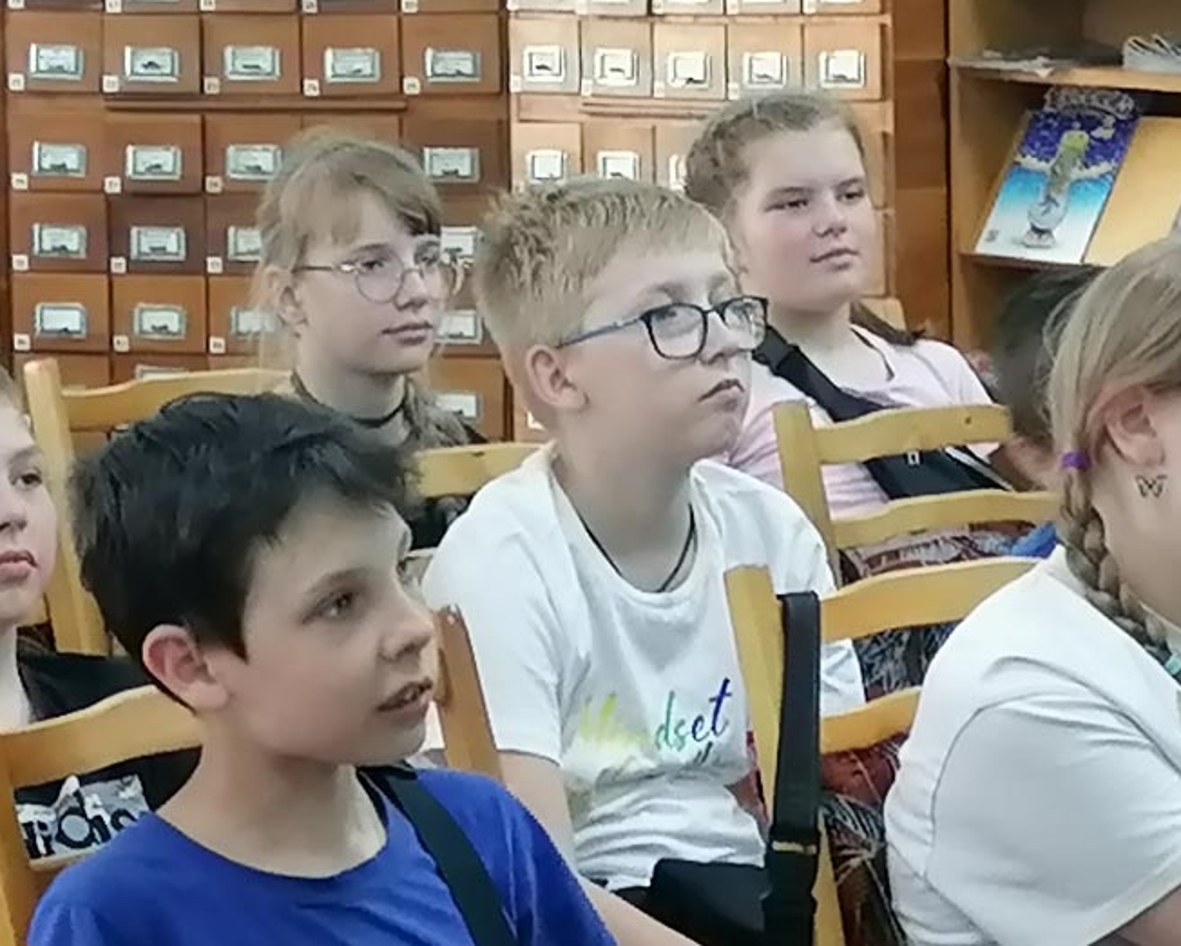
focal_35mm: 162
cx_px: 630
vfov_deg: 9.5
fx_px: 5664
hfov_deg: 11.9
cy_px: 473
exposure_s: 1/33.3
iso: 200
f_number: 1.8
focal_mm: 5.4
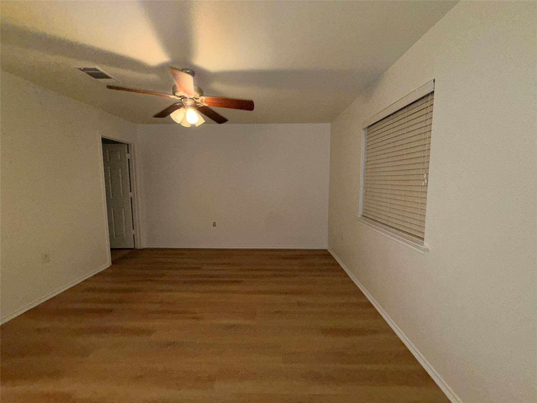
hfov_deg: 102.1
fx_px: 217
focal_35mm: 14
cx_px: 268
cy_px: 202
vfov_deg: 85.7
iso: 200
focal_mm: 2.22
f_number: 2.2
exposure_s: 1/60
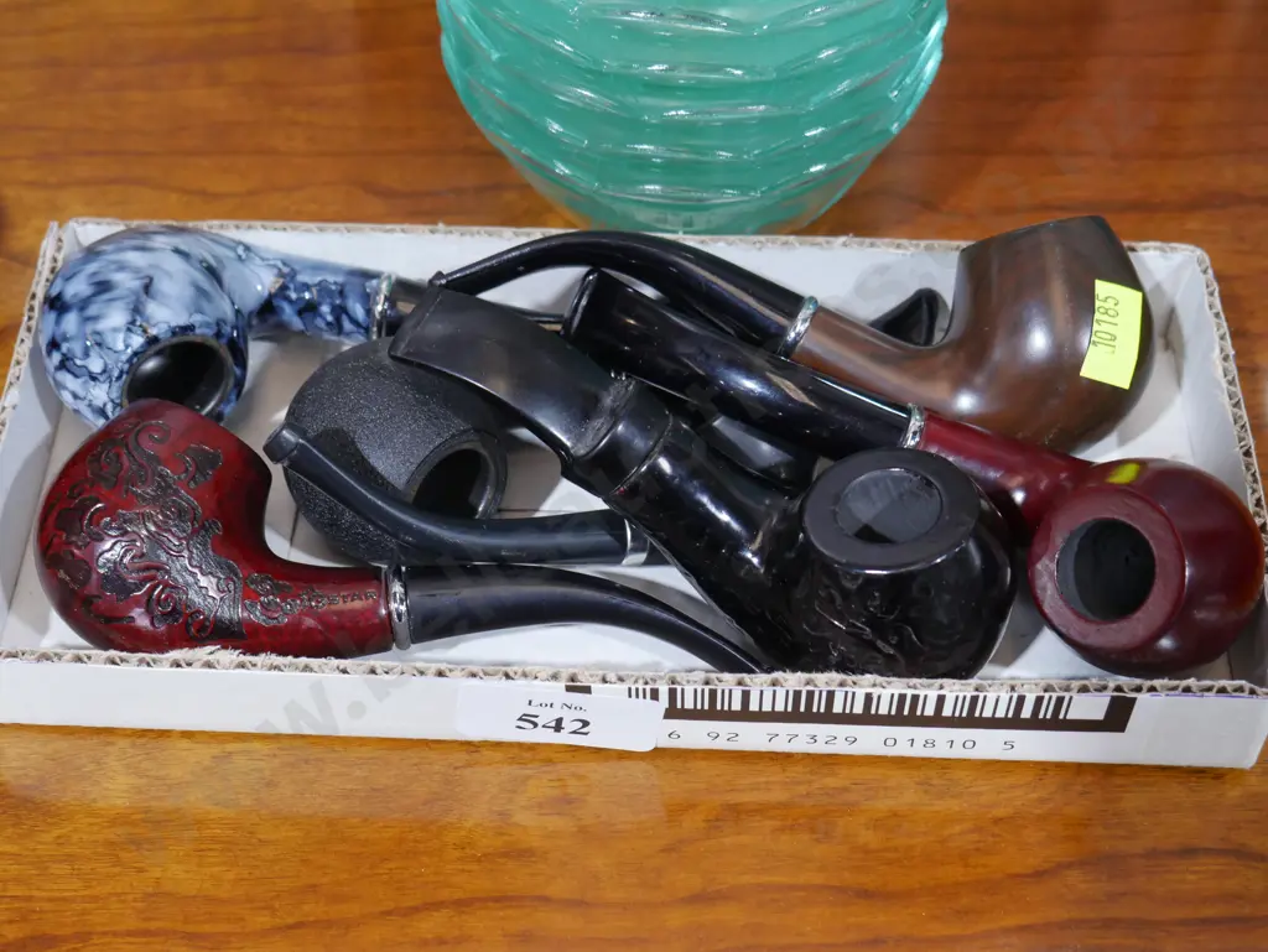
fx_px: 1906
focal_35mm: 52
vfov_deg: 28.1
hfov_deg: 36.8
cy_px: 476
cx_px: 634
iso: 1250
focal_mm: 26
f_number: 5.3
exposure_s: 1/60
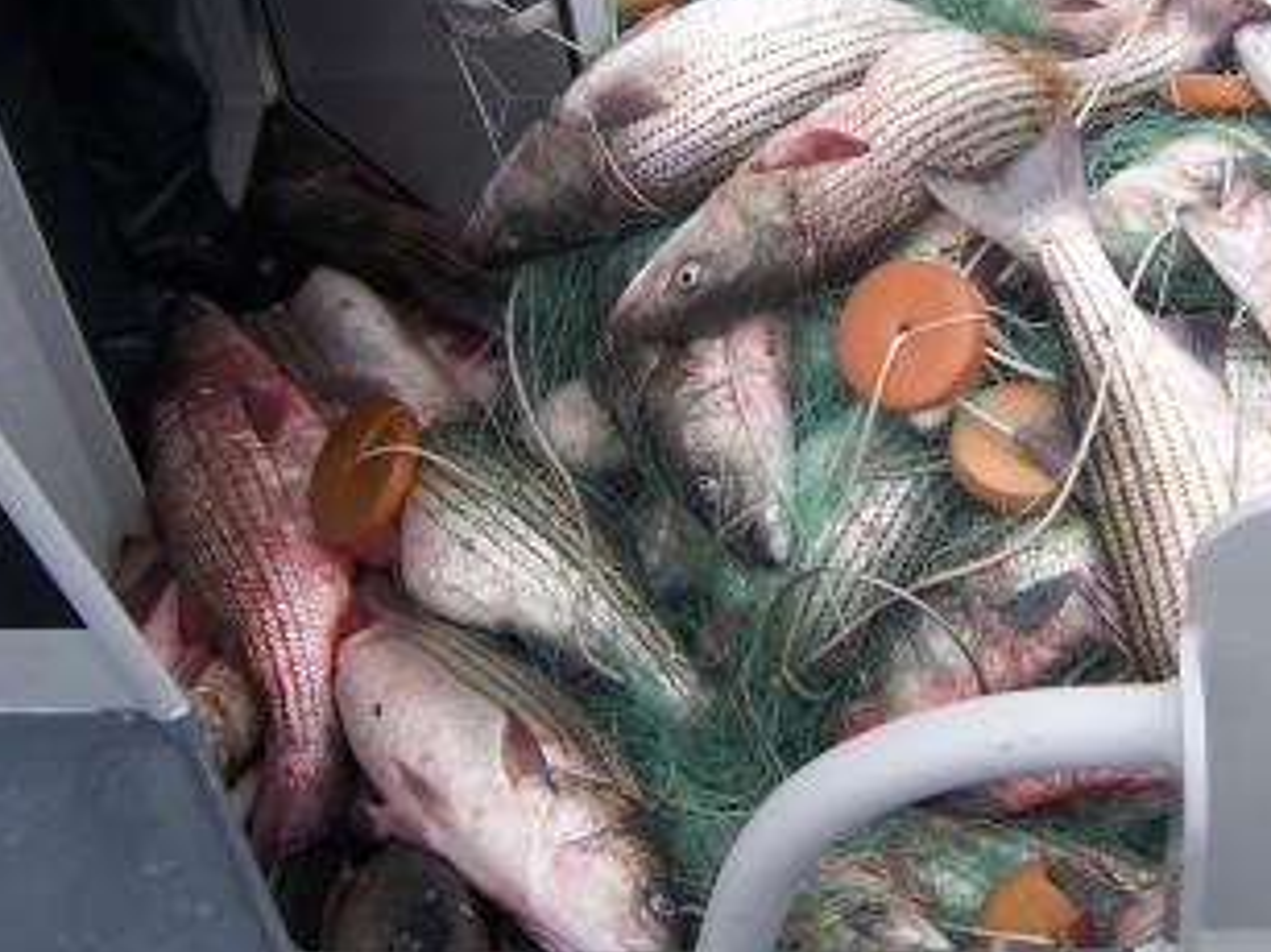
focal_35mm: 75
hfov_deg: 25.5
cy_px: 99
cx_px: 1018
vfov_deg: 19.3
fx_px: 2753
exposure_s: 1/200
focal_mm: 6.2
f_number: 2.8
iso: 80
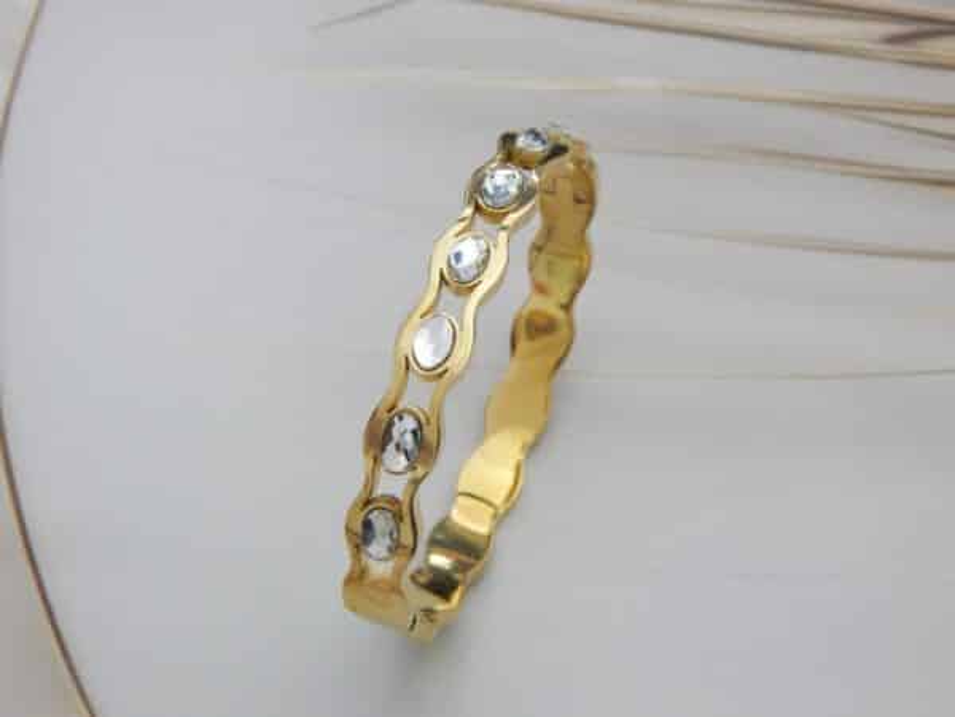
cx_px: 478
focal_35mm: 75
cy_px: 358
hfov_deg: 26.0
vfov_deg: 19.6
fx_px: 2069
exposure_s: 1/25
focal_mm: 13.5
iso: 400
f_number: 4.2
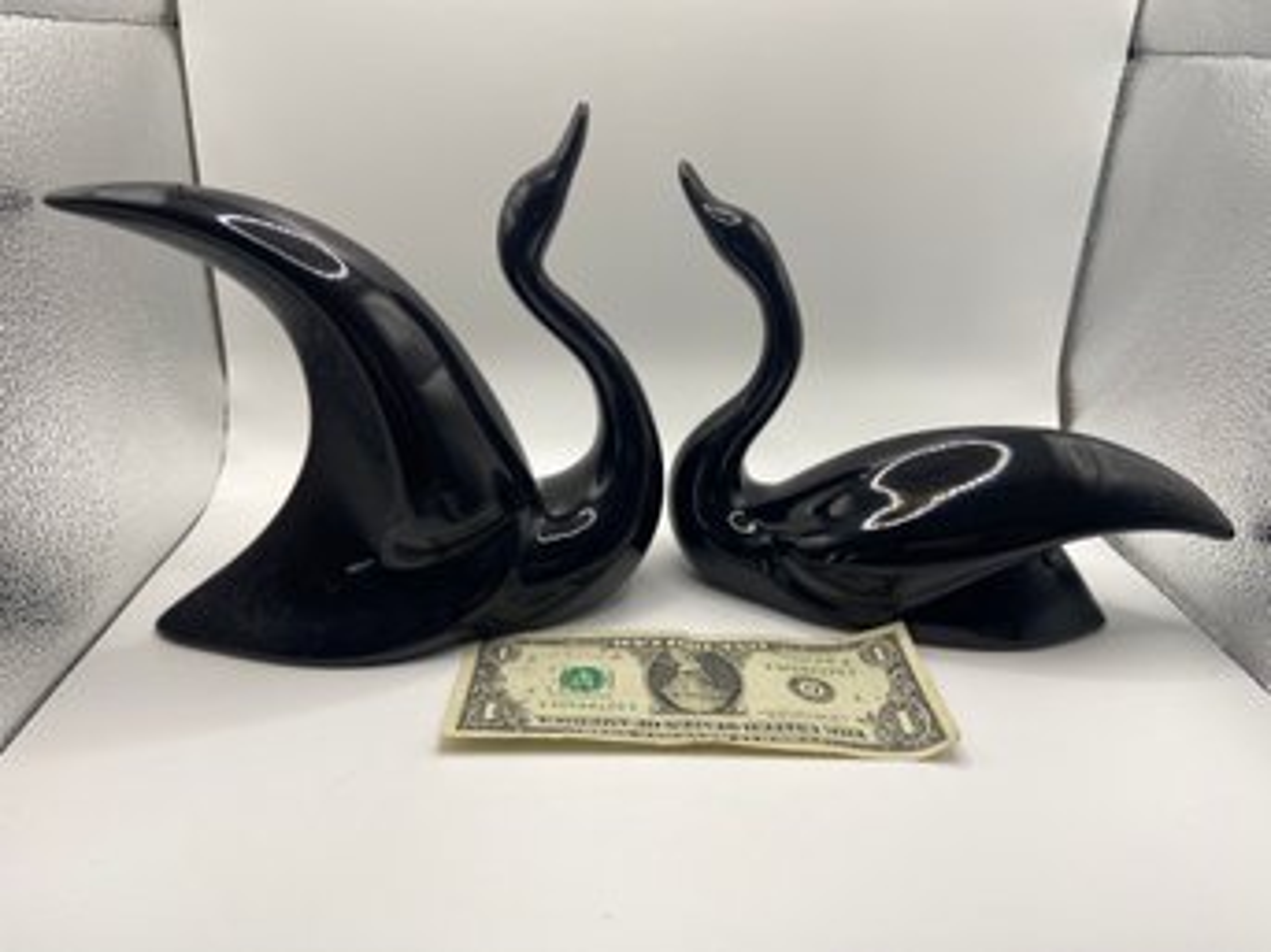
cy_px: 476
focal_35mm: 26
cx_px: 636
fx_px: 954
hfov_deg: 67.3
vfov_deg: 53.0
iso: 40
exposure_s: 1/120
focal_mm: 4.25
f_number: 1.8
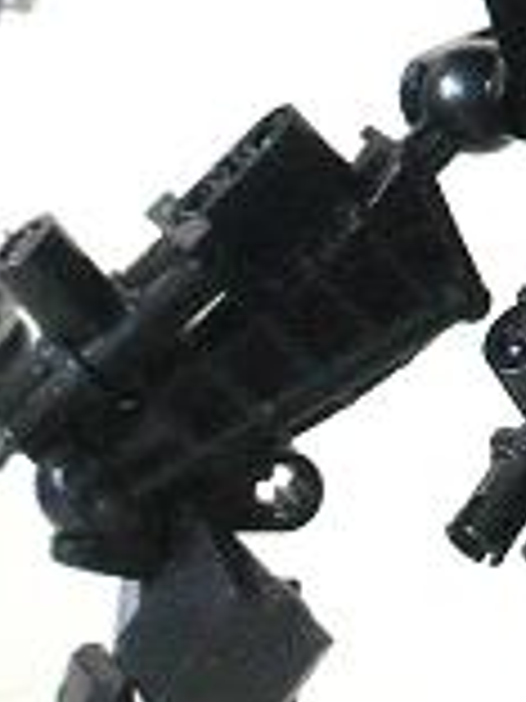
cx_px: 598
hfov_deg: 7.2
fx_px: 4153
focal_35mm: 205
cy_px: -81
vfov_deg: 9.6
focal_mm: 6.2
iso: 200
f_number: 2.8
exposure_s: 1/90
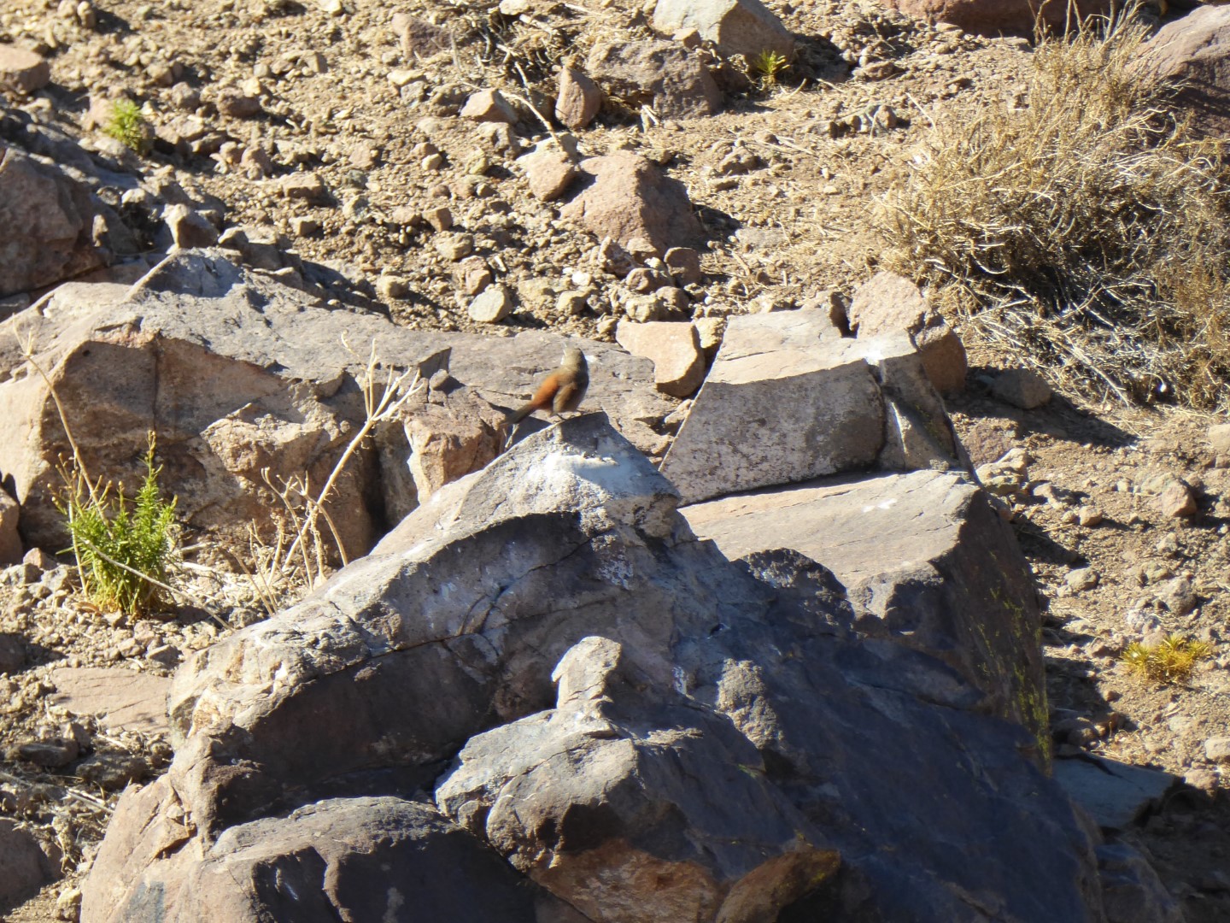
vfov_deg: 1.9
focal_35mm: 800
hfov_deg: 2.5
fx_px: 28426
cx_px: 615
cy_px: 462
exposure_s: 1/125
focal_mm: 129
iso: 160
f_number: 6.4
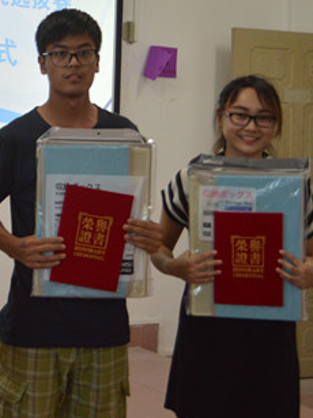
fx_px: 905
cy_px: 66
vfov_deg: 25.4
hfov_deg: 17.8
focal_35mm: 75
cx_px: -144
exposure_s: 1/50
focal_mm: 20
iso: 400
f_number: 3.8
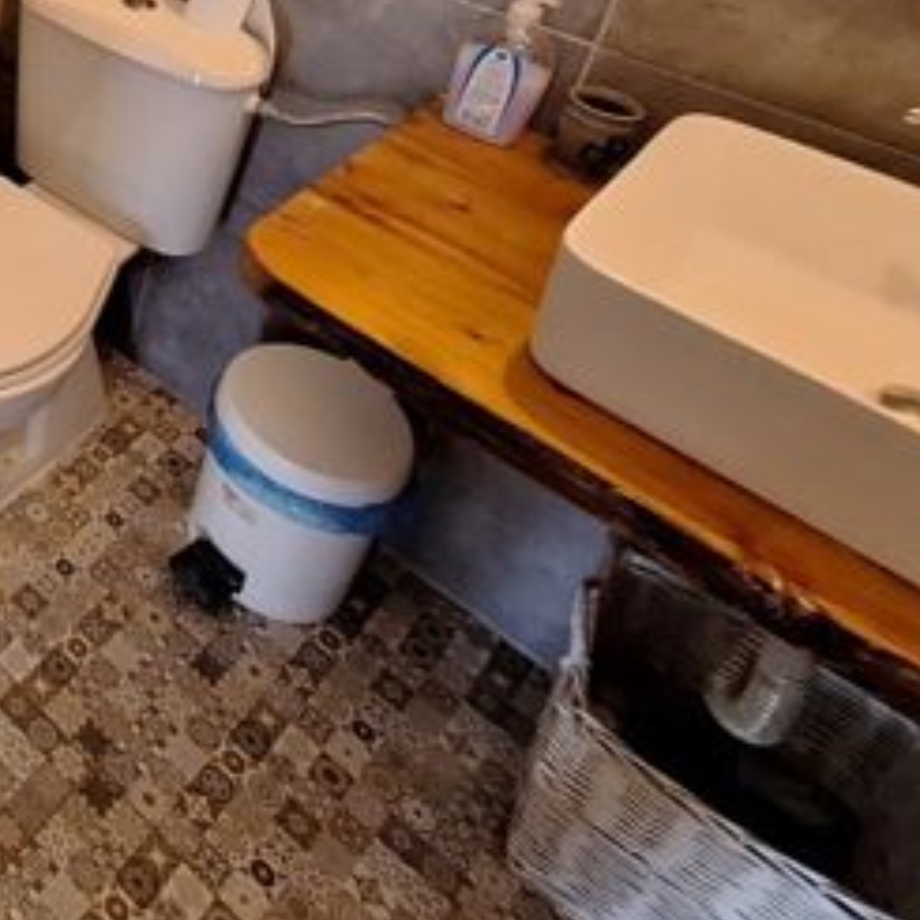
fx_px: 992
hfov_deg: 34.8
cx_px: -276
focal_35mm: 33
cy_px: -56
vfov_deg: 41.3
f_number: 2.2
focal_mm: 1.74
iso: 200
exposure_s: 1/33
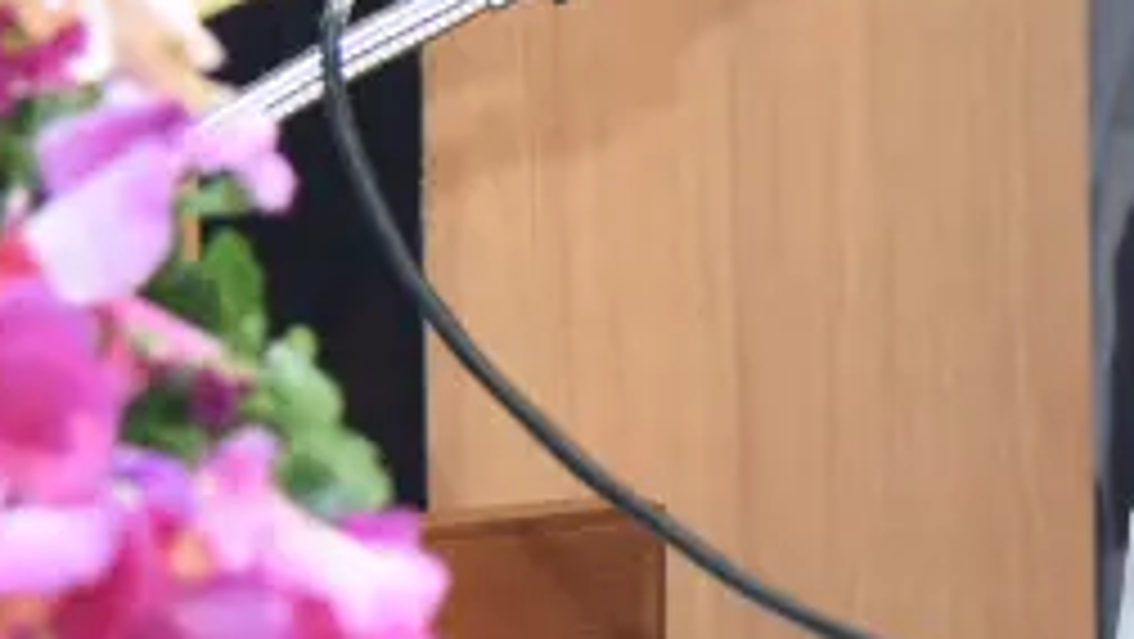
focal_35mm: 249
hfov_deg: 8.6
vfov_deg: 4.9
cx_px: 1228
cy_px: -99
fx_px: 7490
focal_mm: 50
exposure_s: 1/100
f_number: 4
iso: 1250
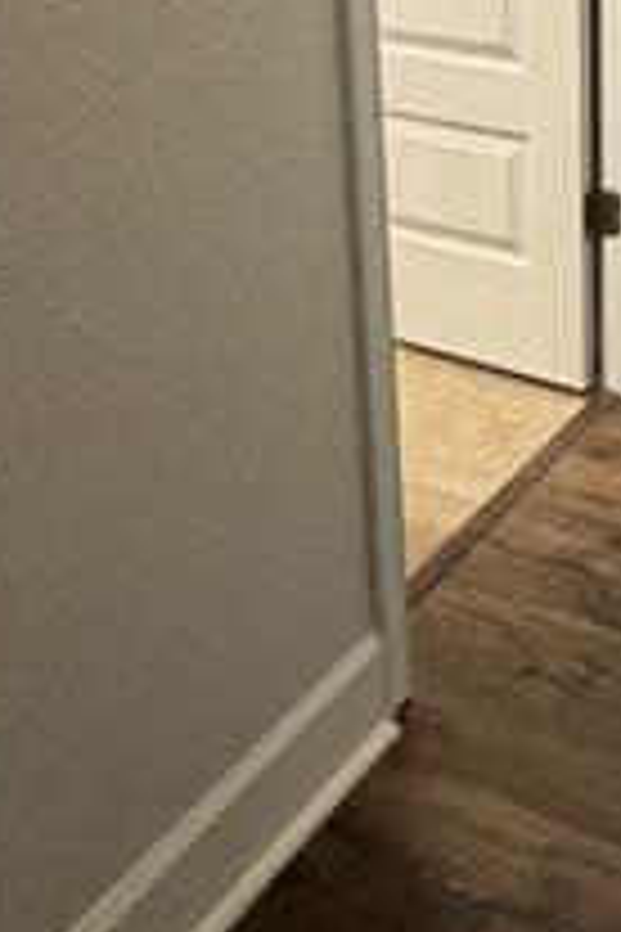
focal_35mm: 54
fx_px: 1397
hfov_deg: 23.7
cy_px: 14
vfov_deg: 33.9
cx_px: 657
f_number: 2.2
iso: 250
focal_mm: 2.22
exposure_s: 1/60
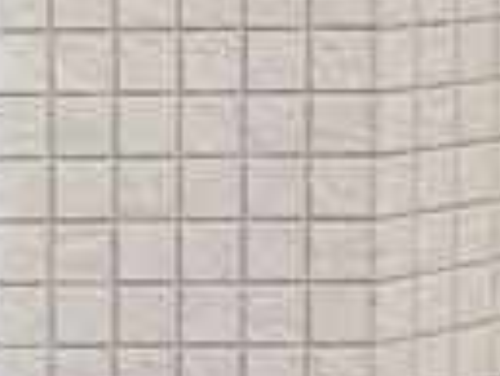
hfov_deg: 12.9
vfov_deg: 10.2
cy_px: -4
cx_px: -275
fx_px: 2082
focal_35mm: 144
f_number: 2.2
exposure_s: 1/6849
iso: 32
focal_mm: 4.15
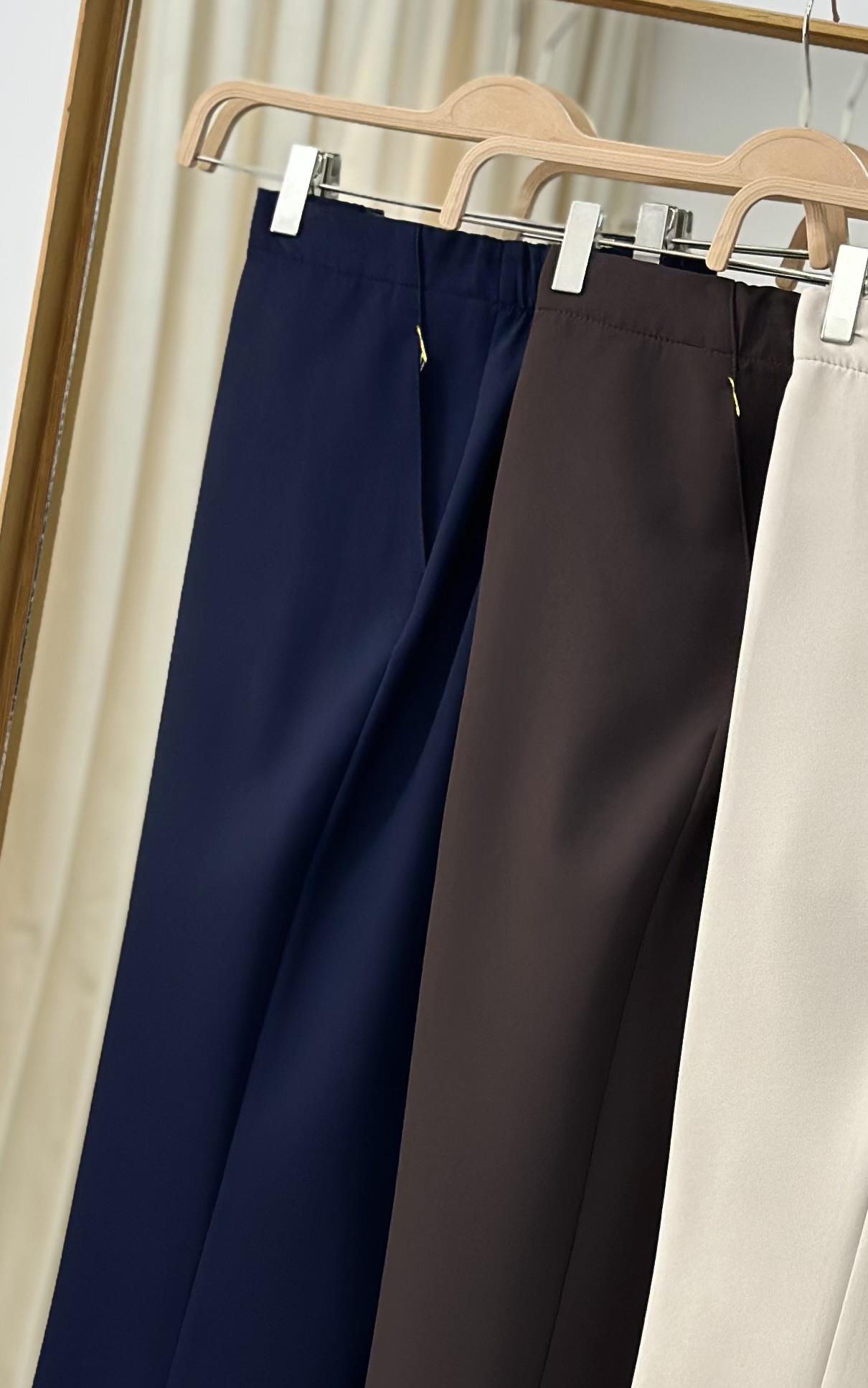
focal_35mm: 106
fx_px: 4011
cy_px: 849
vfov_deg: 19.6
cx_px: 717
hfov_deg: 12.3
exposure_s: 1/241
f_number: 1.78
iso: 80
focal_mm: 6.86
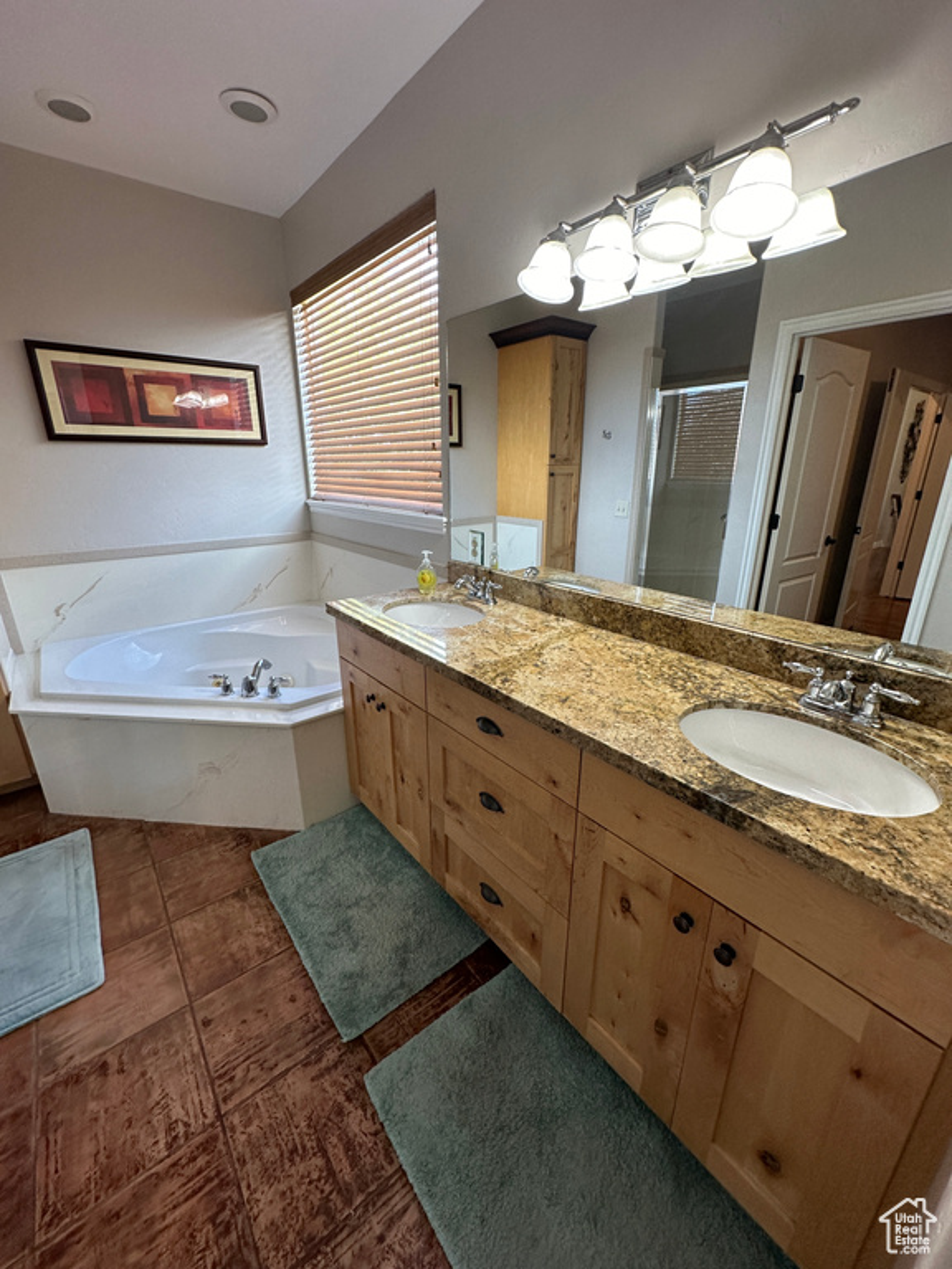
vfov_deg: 102.1
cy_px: 634
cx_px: 476
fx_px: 513
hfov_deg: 85.7
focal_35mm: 14
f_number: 2.2
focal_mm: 2.22
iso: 160
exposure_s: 1/120
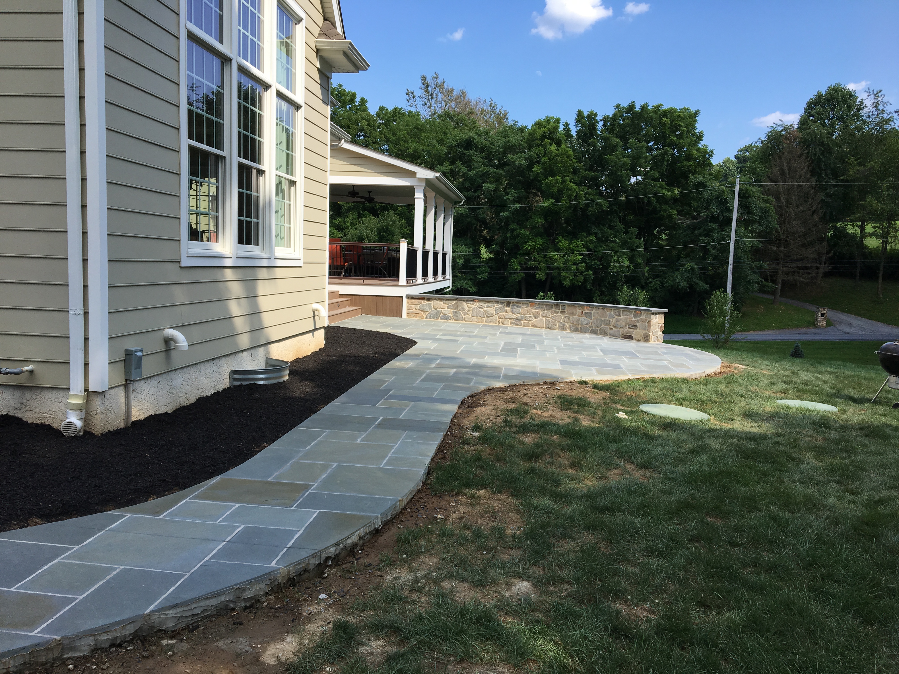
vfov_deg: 48.2
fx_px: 753
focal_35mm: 29
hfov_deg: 61.7
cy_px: 337
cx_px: 450
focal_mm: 4.15
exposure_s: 1/855
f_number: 2.2
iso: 25
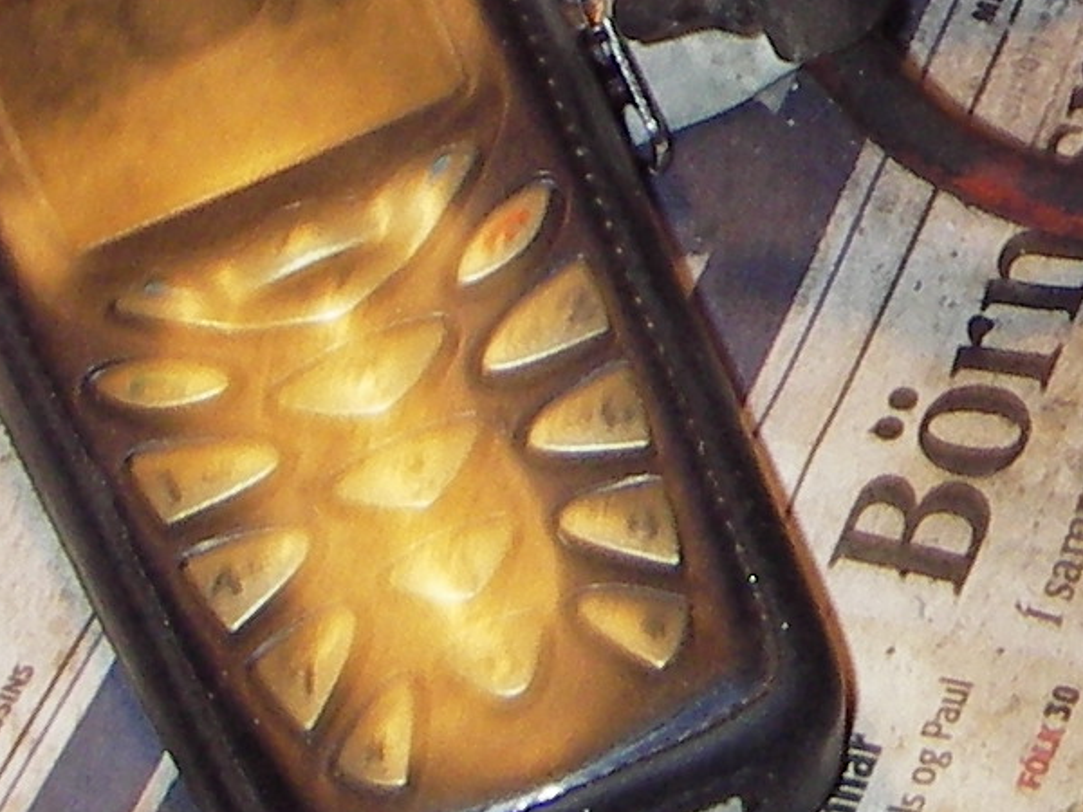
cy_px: -249
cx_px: 1704
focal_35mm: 162
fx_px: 5068
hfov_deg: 11.6
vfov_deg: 9.0
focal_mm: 6.3
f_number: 3.3
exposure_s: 1/30
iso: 100
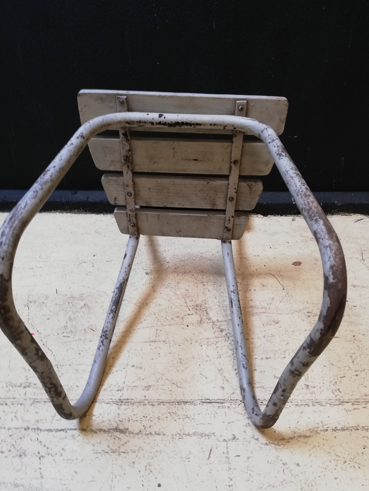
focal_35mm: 26
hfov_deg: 53.1
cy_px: 246
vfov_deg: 67.3
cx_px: 184
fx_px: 370
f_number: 2.2
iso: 200
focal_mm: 3.81
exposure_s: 1/33.3
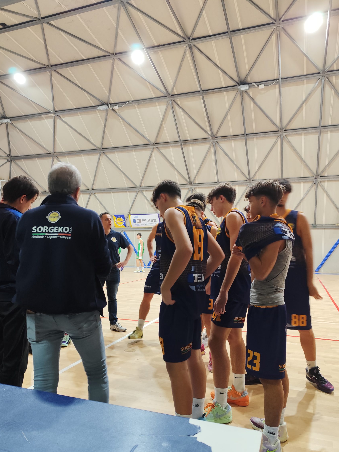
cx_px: 164
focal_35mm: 26
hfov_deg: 53.0
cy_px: 250
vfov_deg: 67.1
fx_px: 340
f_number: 1.65
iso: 640
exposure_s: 1/33.3
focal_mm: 6.19
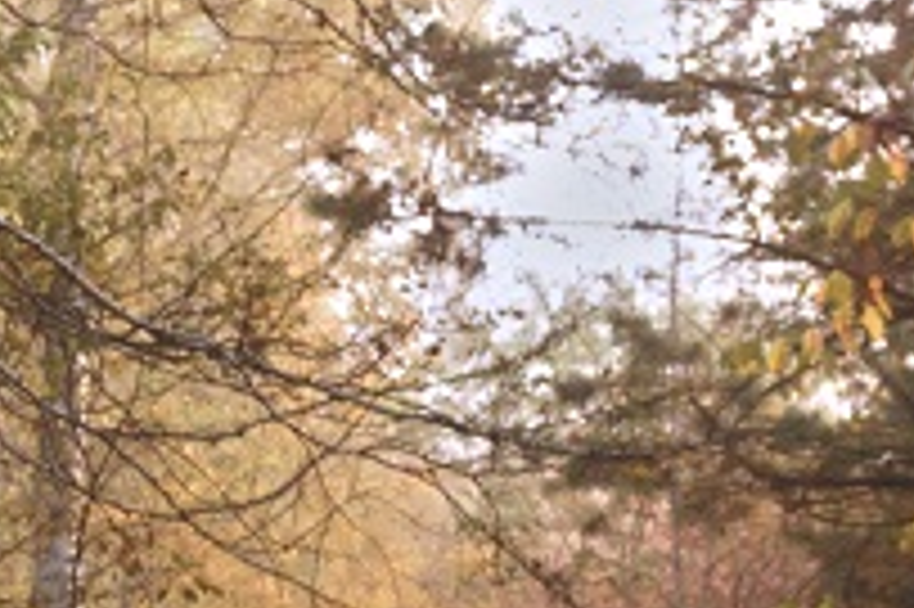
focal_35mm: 160
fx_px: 4059
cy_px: 504
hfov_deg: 10.7
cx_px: -1355
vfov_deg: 8.5
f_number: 4
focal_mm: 18
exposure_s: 1/250
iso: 320
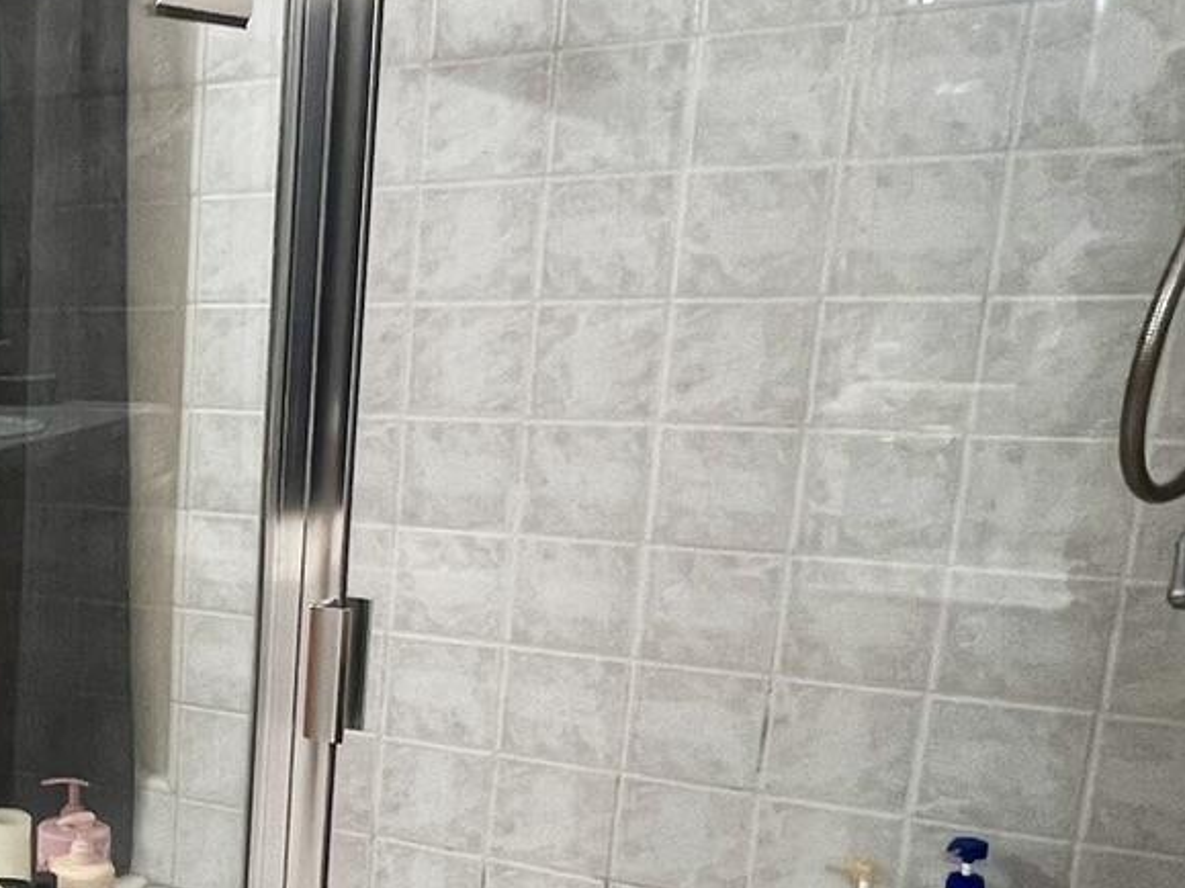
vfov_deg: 31.0
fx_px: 1574
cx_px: -370
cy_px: 663
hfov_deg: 31.4
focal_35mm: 46
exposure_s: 1/60
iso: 160
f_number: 1.8
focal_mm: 1.57
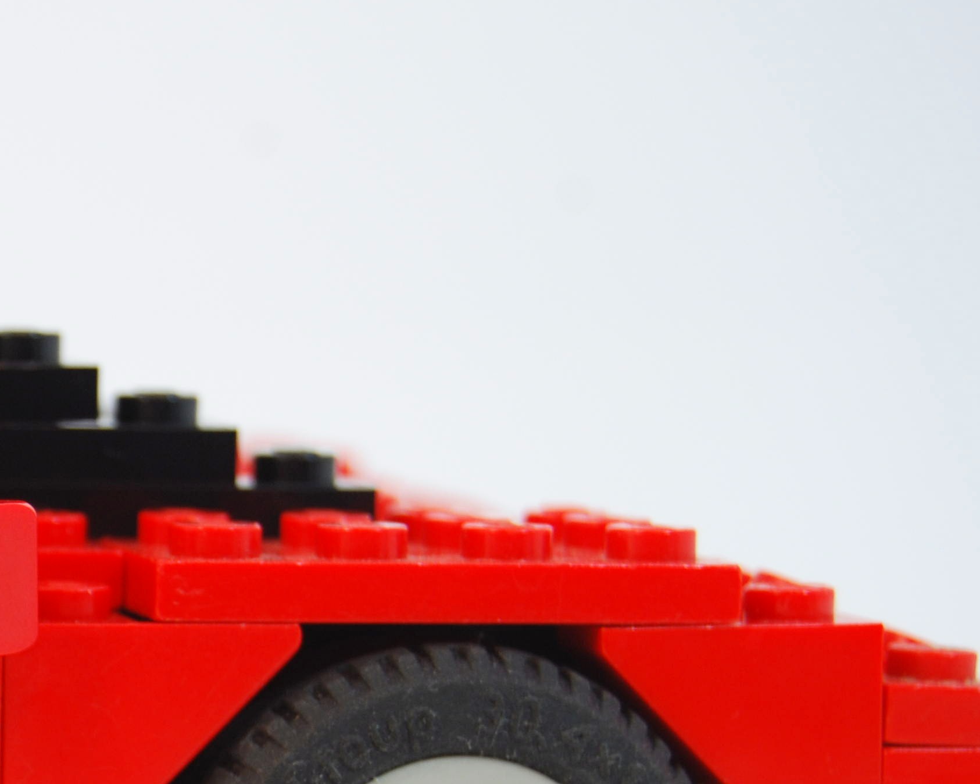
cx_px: -98
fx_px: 5164
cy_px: 664
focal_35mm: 178
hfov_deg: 10.7
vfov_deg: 8.7
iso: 200
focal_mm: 55
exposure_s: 1/60
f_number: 6.3
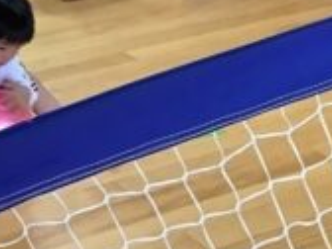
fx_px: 882
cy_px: 9
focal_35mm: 92
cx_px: -130
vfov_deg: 15.8
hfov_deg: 19.2
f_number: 2.4
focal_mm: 3.3
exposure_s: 1/60
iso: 160
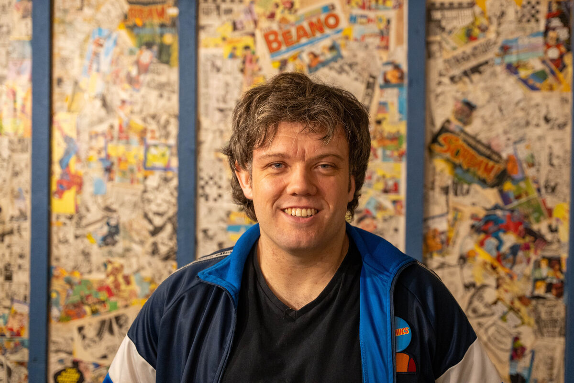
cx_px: 287
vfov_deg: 26.0
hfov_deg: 38.3
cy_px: 192
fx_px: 827
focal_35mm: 52
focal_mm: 51.9
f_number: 2.8
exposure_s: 1/200
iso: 4000
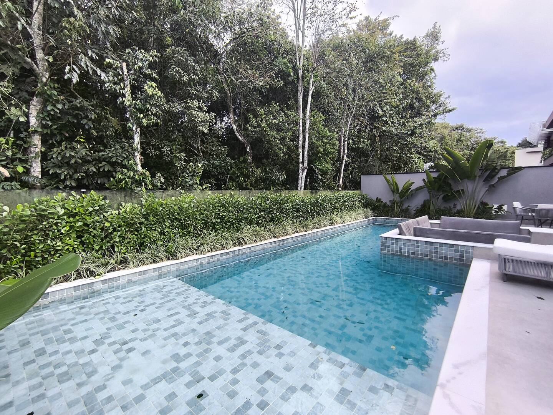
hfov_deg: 94.5
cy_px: 208
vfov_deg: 78.1
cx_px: 276
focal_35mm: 16
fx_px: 256
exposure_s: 1/321
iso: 50
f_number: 2.2
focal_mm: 1.65
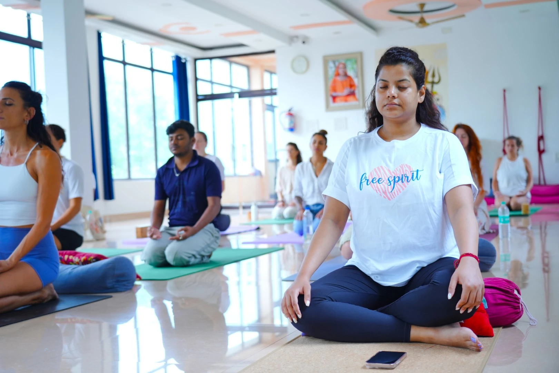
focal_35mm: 49
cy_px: 186
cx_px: 280
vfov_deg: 27.5
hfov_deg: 40.3
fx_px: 761
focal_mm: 49
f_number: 4
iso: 500
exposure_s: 1/80
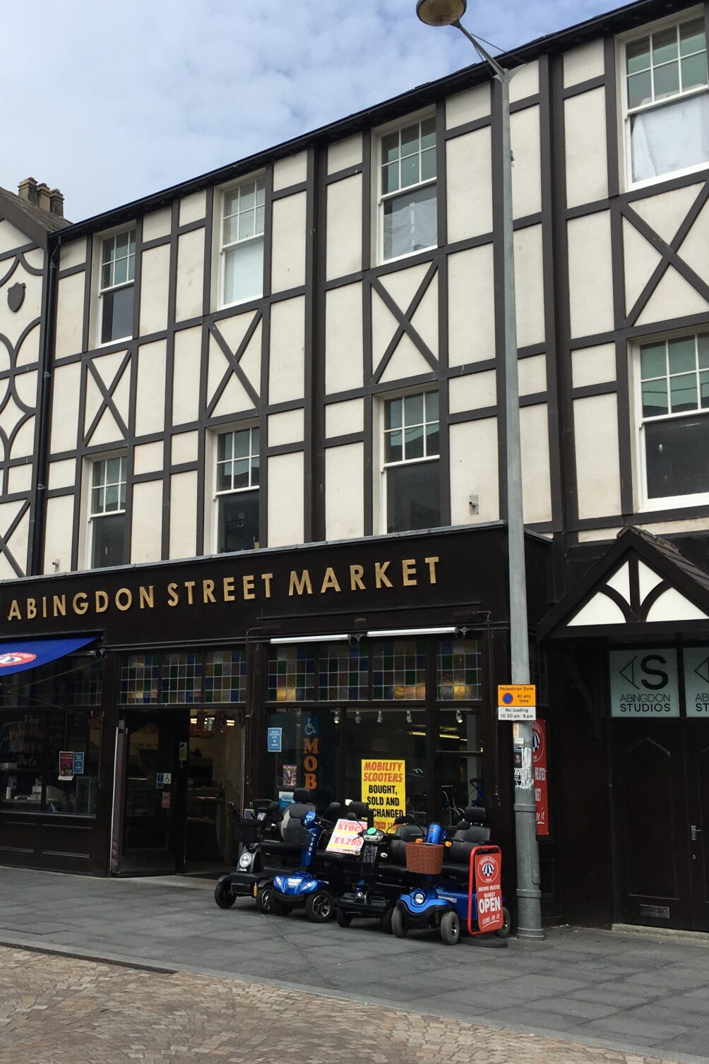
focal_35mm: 41
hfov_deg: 32.0
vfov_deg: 47.4
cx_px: 169
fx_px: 1212
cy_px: 530
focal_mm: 4.15
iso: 25
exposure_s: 1/1326
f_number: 2.2
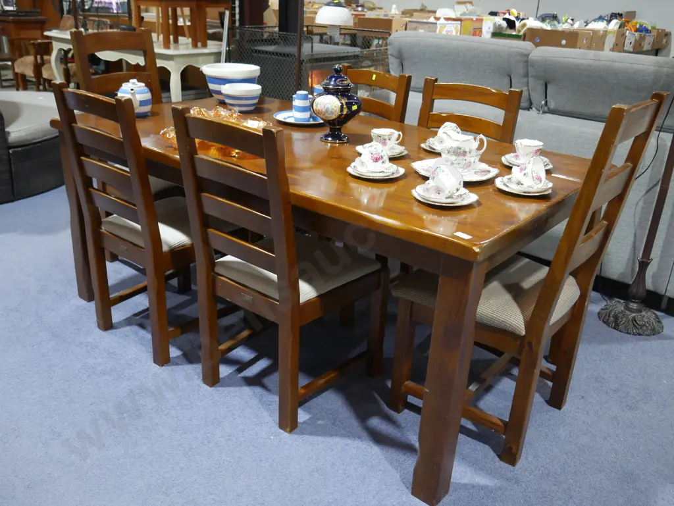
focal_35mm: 32
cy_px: 253
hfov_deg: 56.8
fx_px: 623
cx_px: 337
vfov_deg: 44.2
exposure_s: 1/60
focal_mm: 16
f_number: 3.6
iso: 640
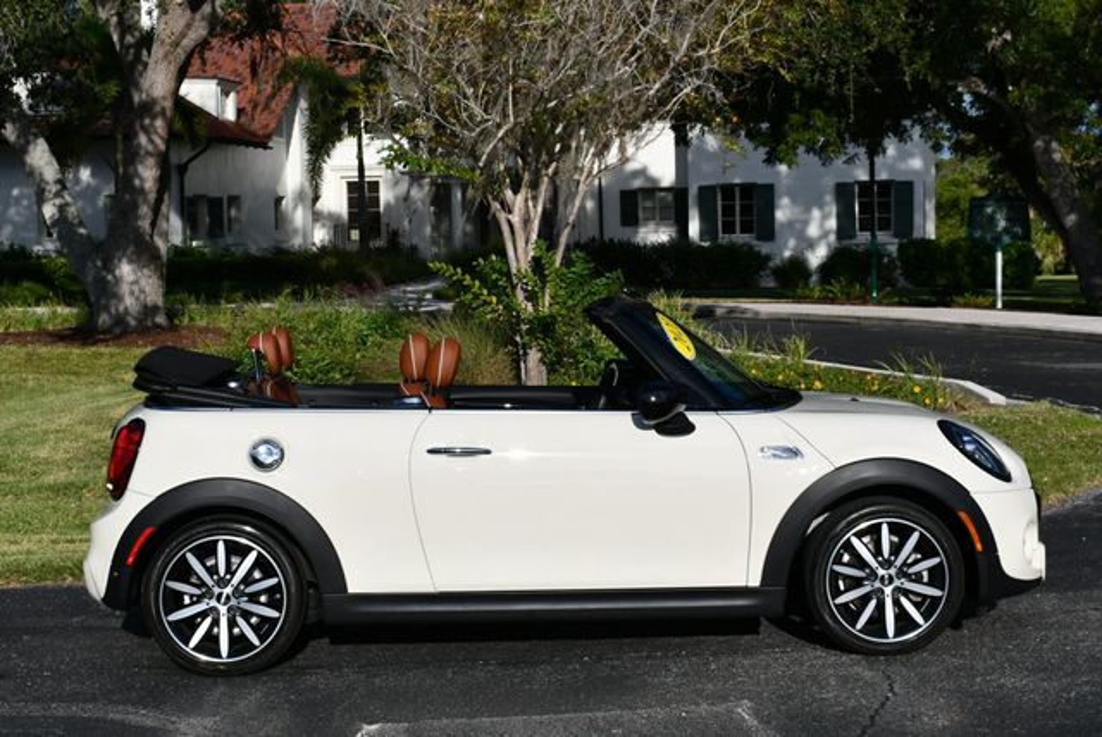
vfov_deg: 22.0
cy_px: 368
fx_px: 1900
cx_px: 551
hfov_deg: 32.4
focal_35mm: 62
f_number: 10
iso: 100
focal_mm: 31
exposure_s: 1/400
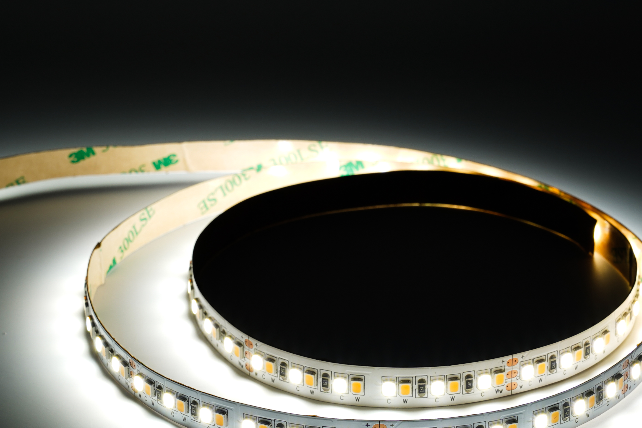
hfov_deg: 18.1
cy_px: 232
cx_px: 308
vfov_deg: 12.1
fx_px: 2015
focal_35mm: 113
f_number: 14
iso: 64
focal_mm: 53
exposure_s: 1/25
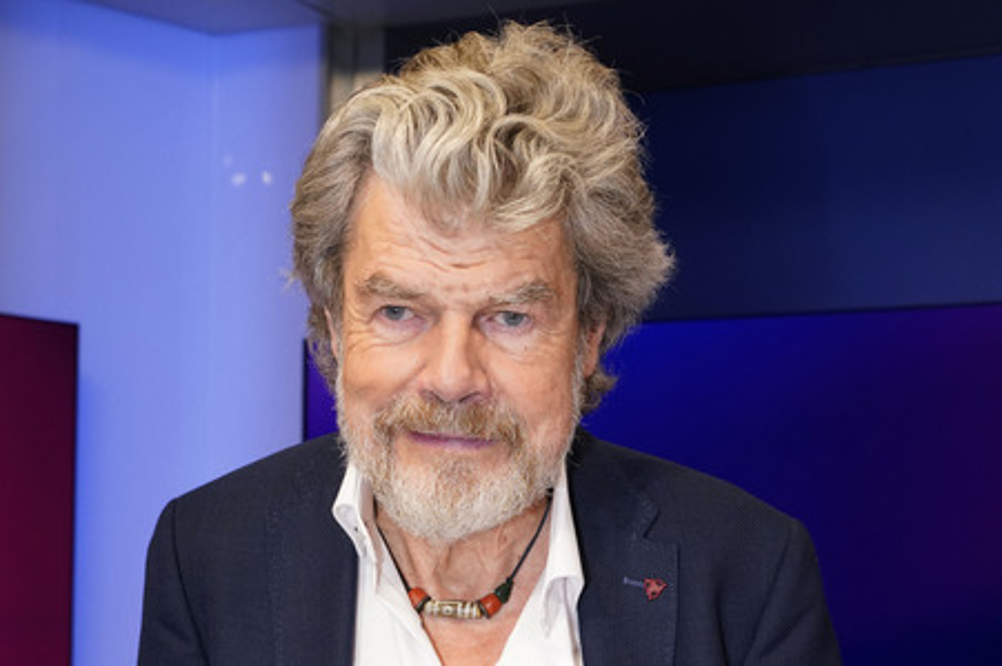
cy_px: 333
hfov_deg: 47.4
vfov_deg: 32.6
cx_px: 501
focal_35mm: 41
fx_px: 1140
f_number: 5.6
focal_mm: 41
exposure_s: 1/125
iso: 2000
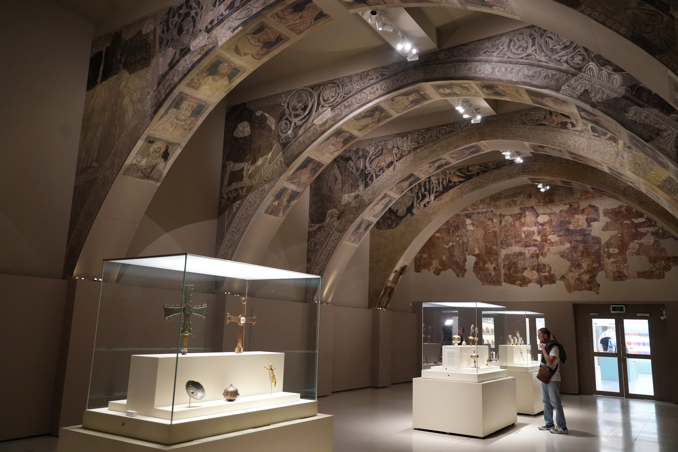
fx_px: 527
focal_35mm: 28
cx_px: 339
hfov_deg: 65.5
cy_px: 226
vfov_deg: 46.4
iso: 5000
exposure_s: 1/100
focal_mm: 28
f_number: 4
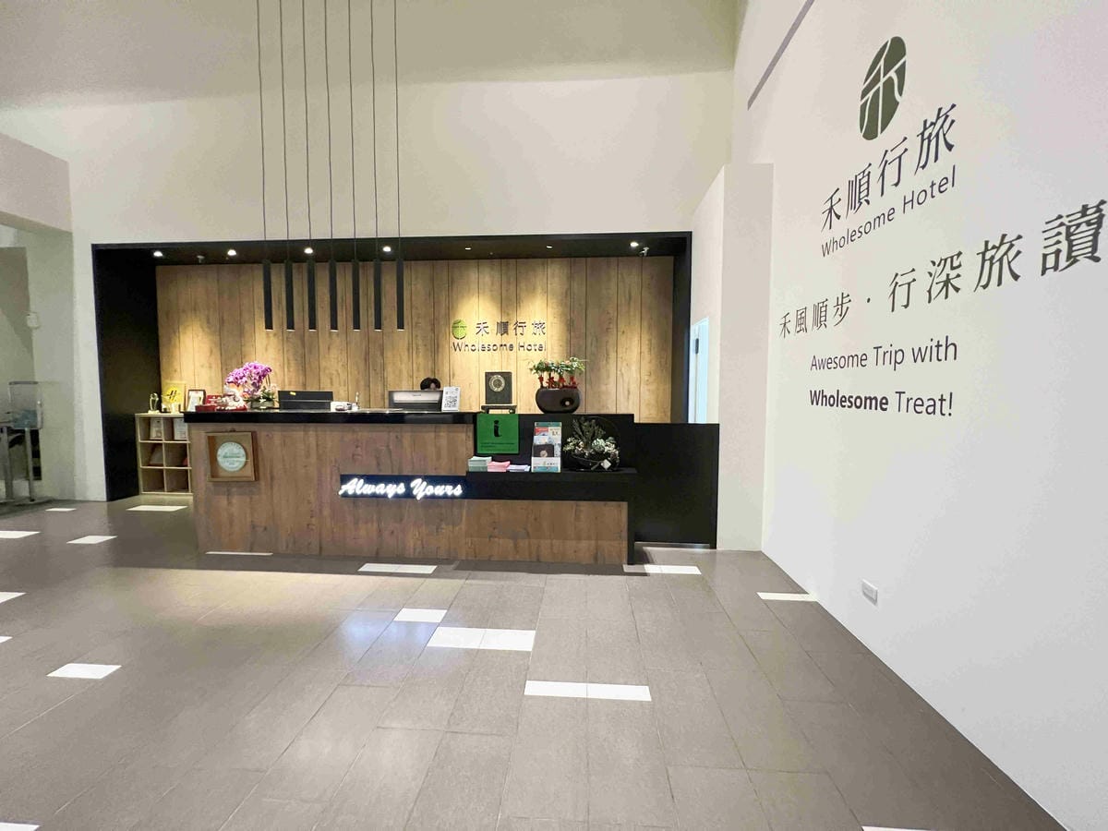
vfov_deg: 89.9
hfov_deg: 106.2
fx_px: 416
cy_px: 416
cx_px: 554
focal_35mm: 13
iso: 500
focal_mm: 1.57
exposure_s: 1/60
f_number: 1.8
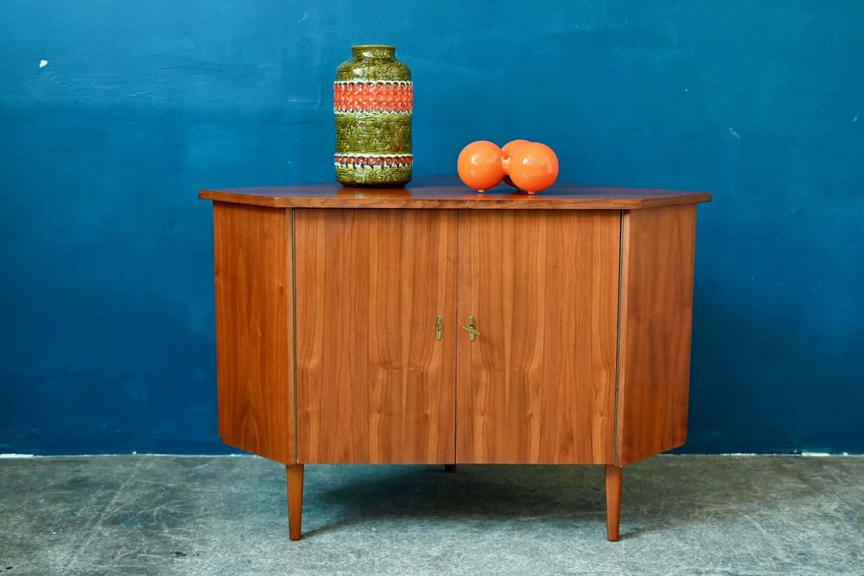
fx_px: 1176
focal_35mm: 49
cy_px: 288
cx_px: 432
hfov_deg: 40.3
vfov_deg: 27.5
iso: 1800
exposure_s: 1/50
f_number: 4
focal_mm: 49
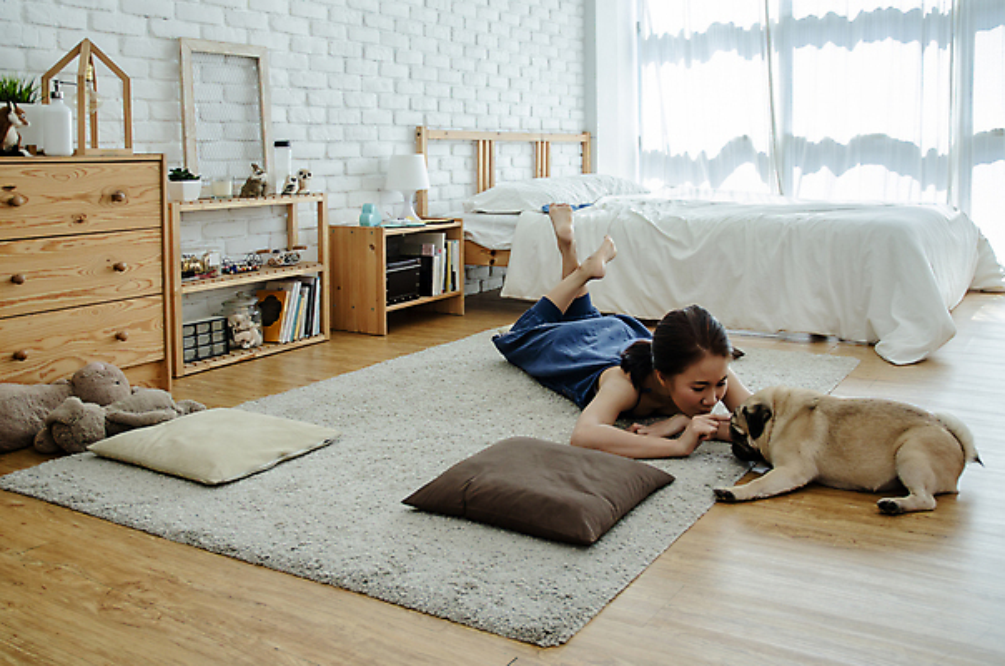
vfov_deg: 39.8
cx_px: 502
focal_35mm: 33
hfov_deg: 57.3
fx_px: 919
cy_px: 333
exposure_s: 1/80
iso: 100
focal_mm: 22
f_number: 4
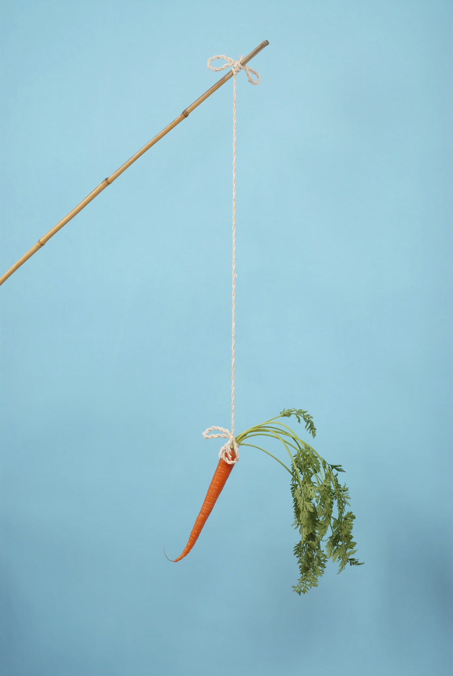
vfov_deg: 27.0
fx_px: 1411
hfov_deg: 18.2
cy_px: 338
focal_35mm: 75
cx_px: 226
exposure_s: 1/250
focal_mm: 50
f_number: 5.6
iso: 100
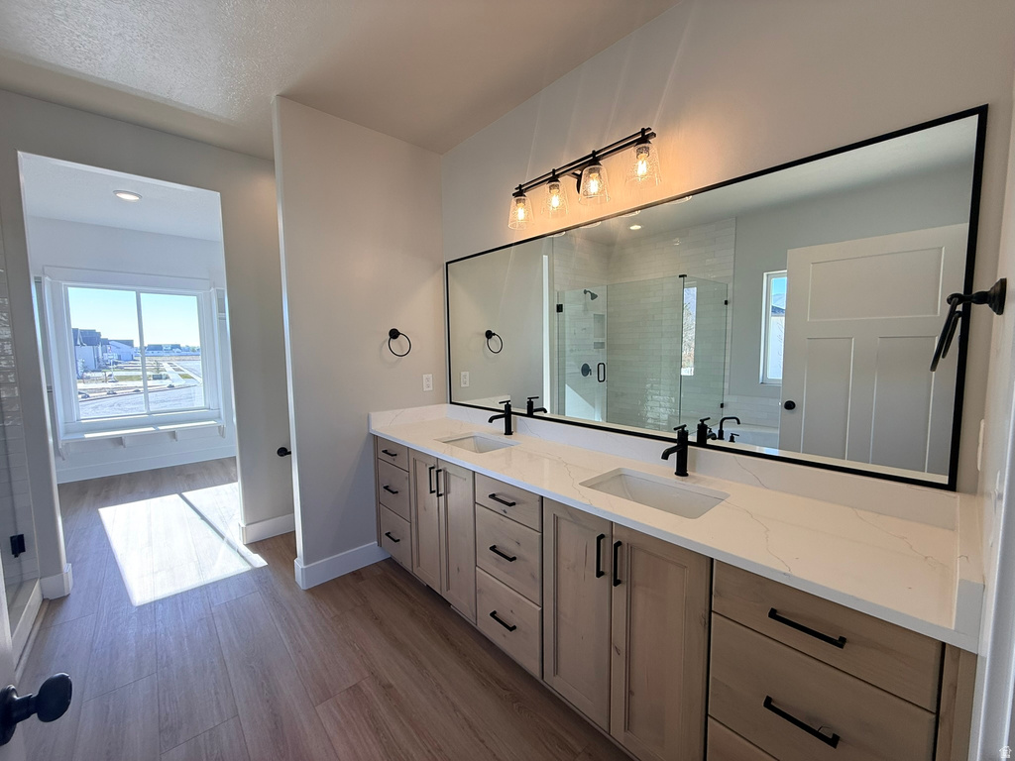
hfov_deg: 102.1
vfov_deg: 85.7
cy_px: 380
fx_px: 411
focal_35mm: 14
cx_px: 508
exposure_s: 1/138
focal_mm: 2.22
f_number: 2.2
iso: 64
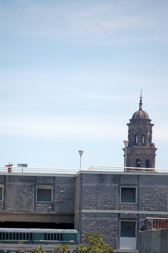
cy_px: 145
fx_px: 1790
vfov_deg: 8.1
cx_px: 91
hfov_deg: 5.4
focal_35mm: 256
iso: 400
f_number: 5.3
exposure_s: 1/1250
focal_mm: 145
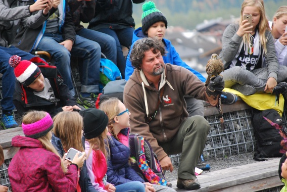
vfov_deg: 4.1
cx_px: 138
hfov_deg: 6.1
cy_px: 98
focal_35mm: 338
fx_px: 2697
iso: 800
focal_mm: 200
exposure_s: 1/320
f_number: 5.6
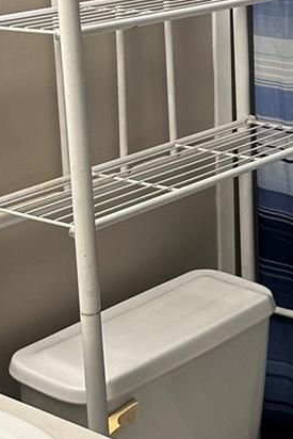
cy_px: 69
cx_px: 316
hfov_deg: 14.4
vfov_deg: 21.5
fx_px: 1134
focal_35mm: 93
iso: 160
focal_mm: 6.86
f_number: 1.78
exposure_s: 1/120
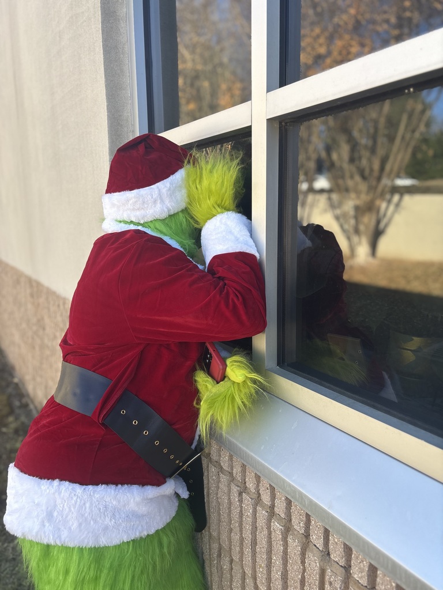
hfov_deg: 53.1
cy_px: 295
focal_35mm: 26
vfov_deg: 67.3
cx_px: 222
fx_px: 444
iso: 50
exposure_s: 1/400
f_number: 1.6
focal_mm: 5.96
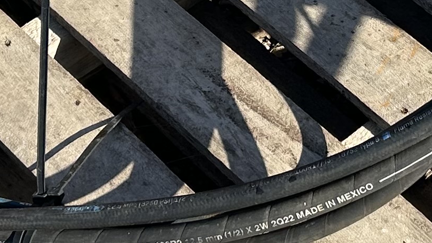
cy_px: -47
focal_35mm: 139
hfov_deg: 15.4
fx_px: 1592
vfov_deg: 8.6
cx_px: 280
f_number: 1.5
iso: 50
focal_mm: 5.7
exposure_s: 1/2299
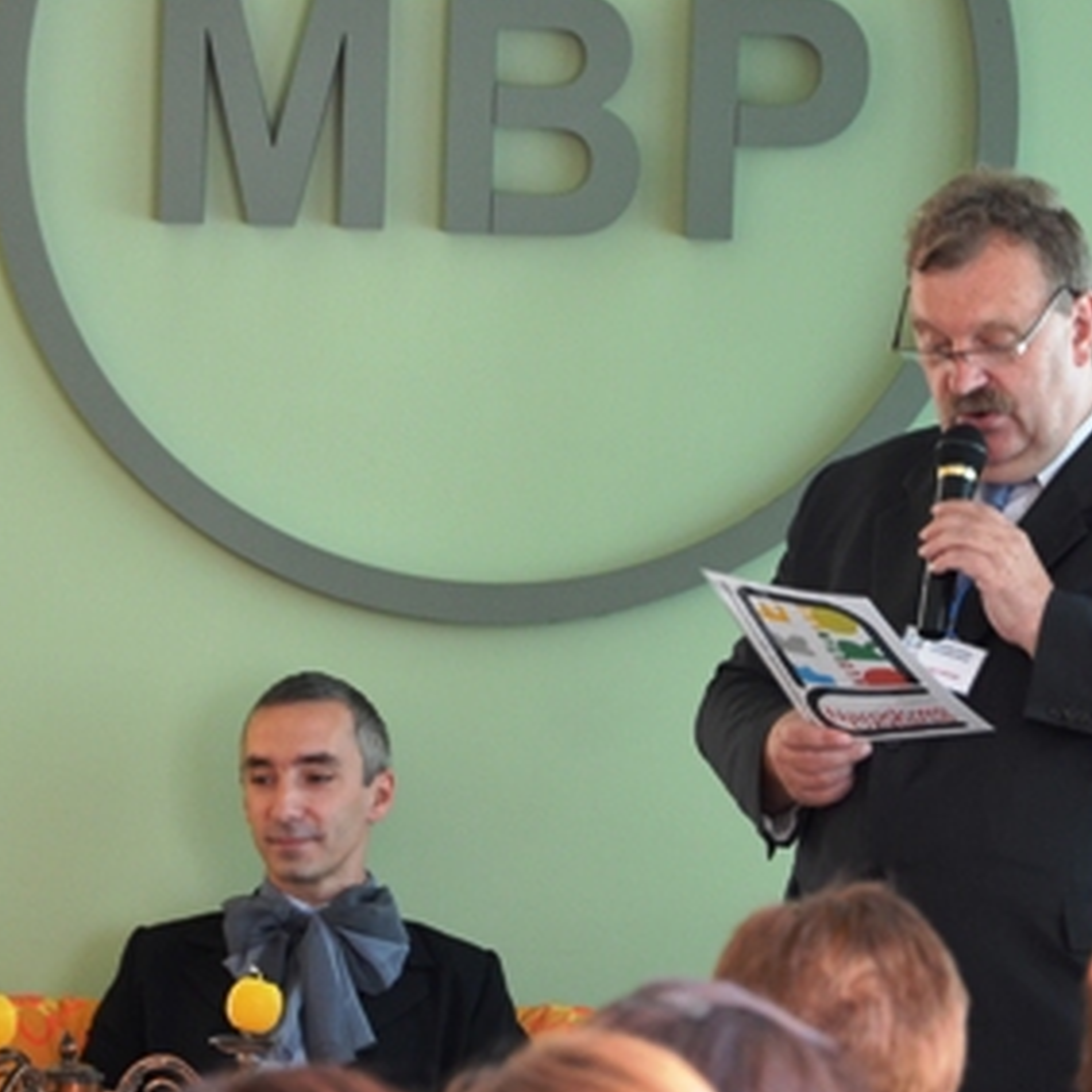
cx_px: 494
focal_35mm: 302
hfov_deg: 5.8
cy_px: 505
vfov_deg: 5.8
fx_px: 10777
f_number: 5.6
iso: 800
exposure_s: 1/40
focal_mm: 105
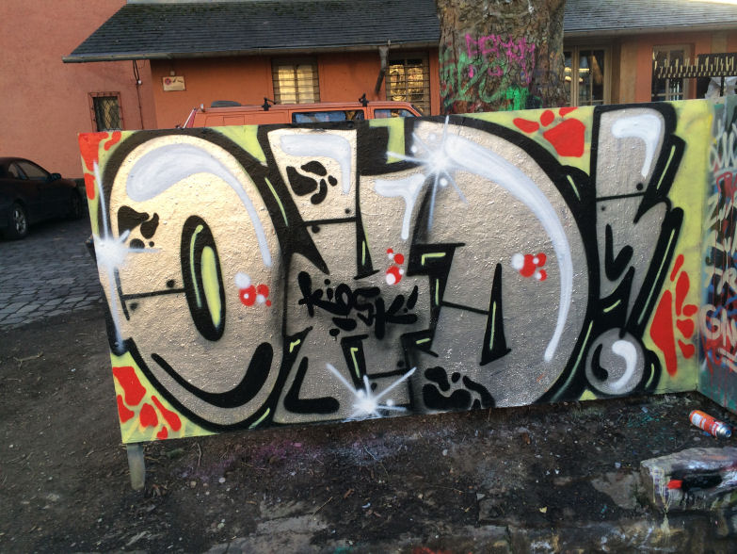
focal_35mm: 30
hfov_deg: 59.9
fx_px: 639
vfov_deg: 46.8
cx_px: 368
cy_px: 277
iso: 50
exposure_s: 1/120
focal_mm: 4.12
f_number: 2.2
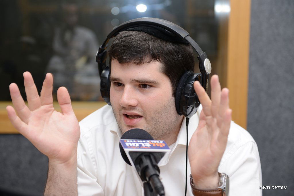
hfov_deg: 28.8
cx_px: 147
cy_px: 98
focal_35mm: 70
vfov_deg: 19.5
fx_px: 572
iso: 400
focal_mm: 70
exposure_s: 1/125
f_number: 4
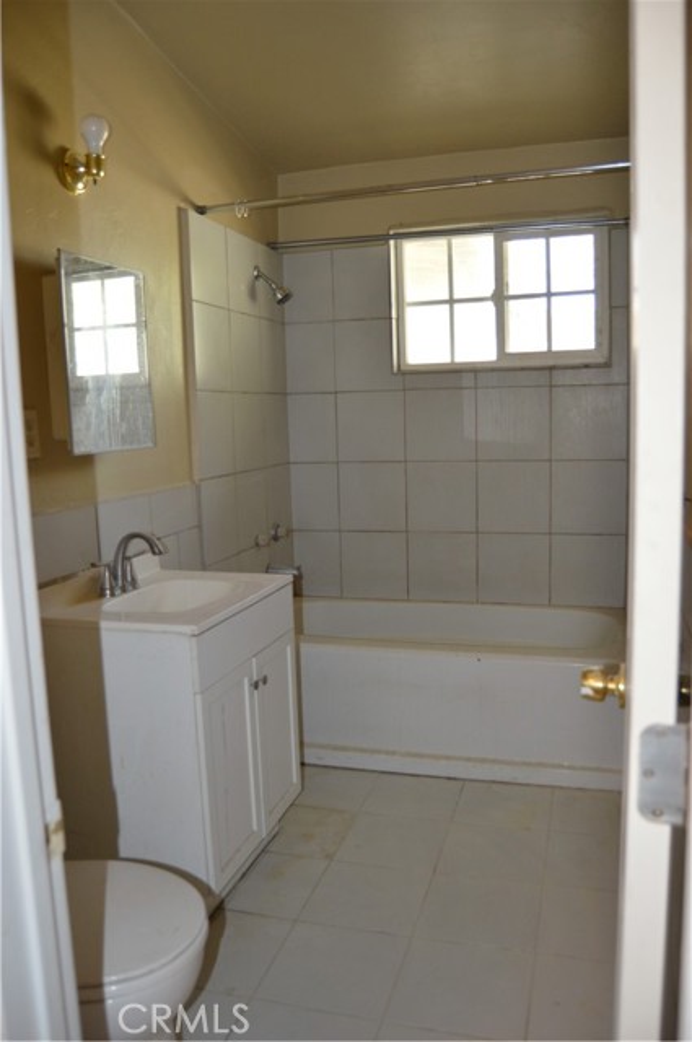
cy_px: 521
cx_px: 346
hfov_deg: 47.8
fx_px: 781
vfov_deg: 67.4
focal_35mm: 27
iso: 450
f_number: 3.5
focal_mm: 18
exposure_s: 1/60
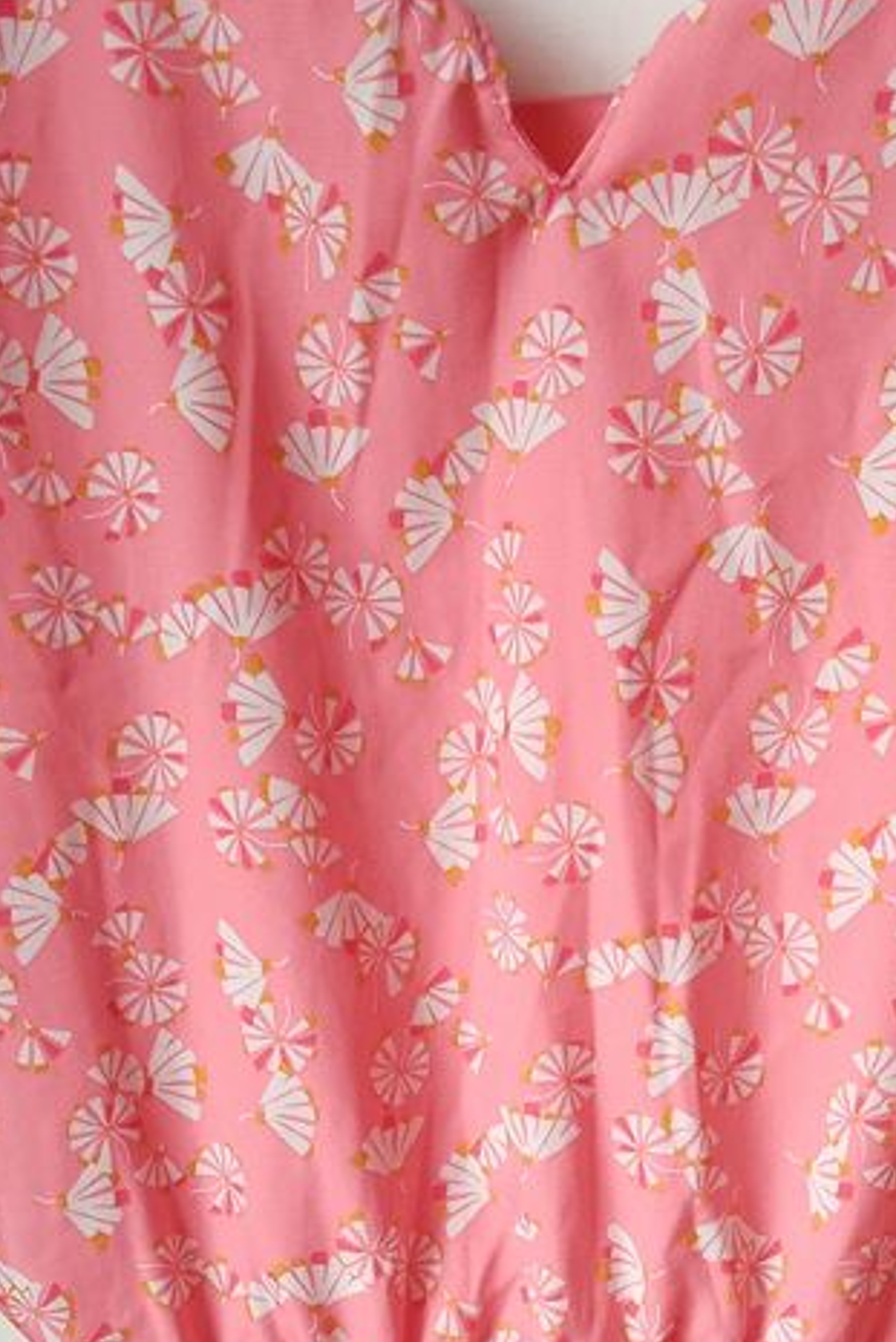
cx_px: 559
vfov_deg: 33.5
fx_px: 2164
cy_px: 1063
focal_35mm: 58
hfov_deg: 23.3
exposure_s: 1/50
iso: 123
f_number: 1.8
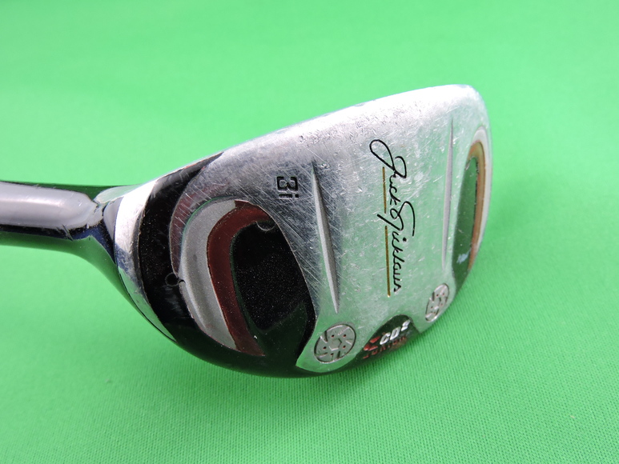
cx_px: 310
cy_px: 232
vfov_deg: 43.0
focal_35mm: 33
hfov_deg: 55.3
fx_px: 590
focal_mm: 5.9
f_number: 3.6
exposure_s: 1/30
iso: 280
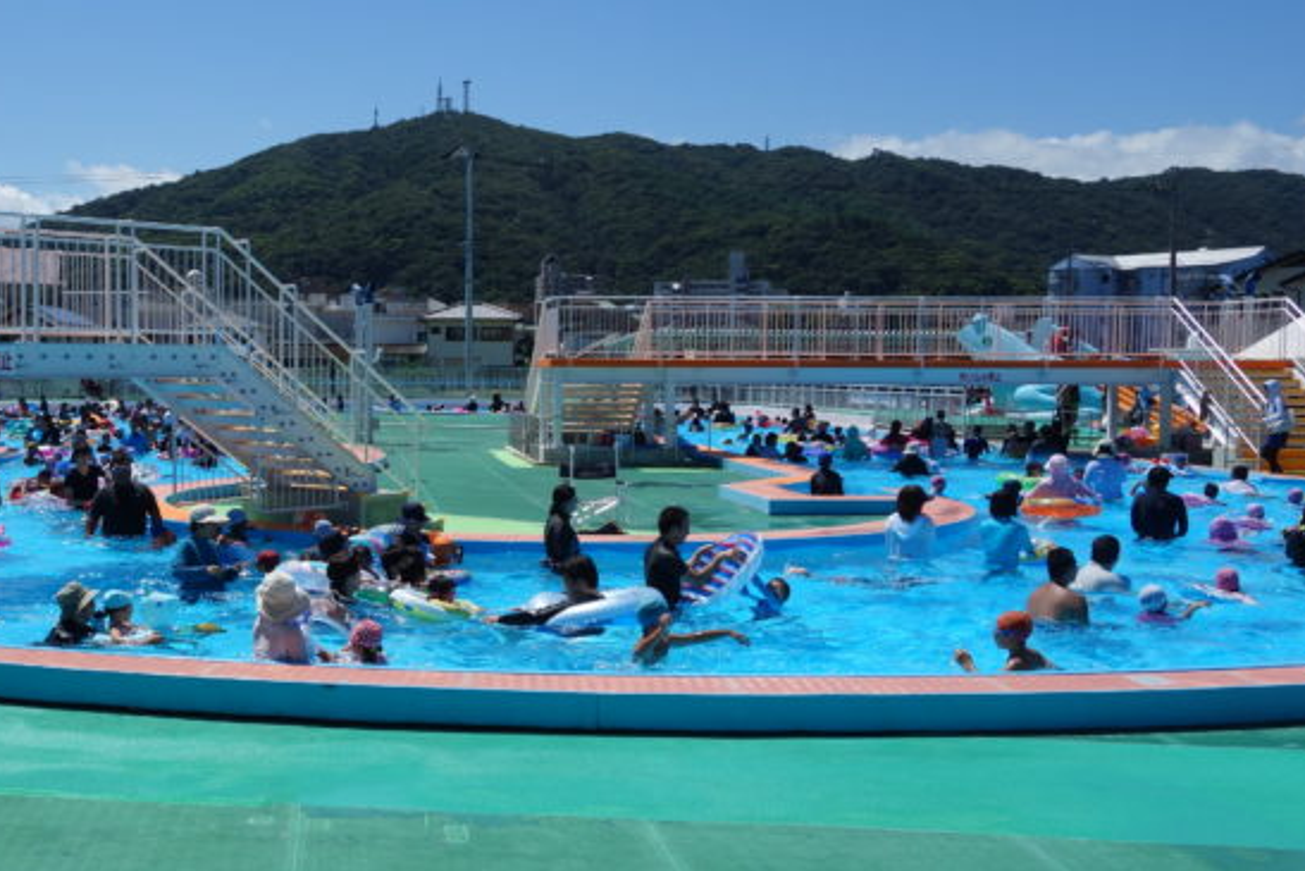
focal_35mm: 44
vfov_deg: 30.5
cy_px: 455
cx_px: 344
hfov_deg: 43.2
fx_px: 1595
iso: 125
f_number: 6.3
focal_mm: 10.4
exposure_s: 1/800
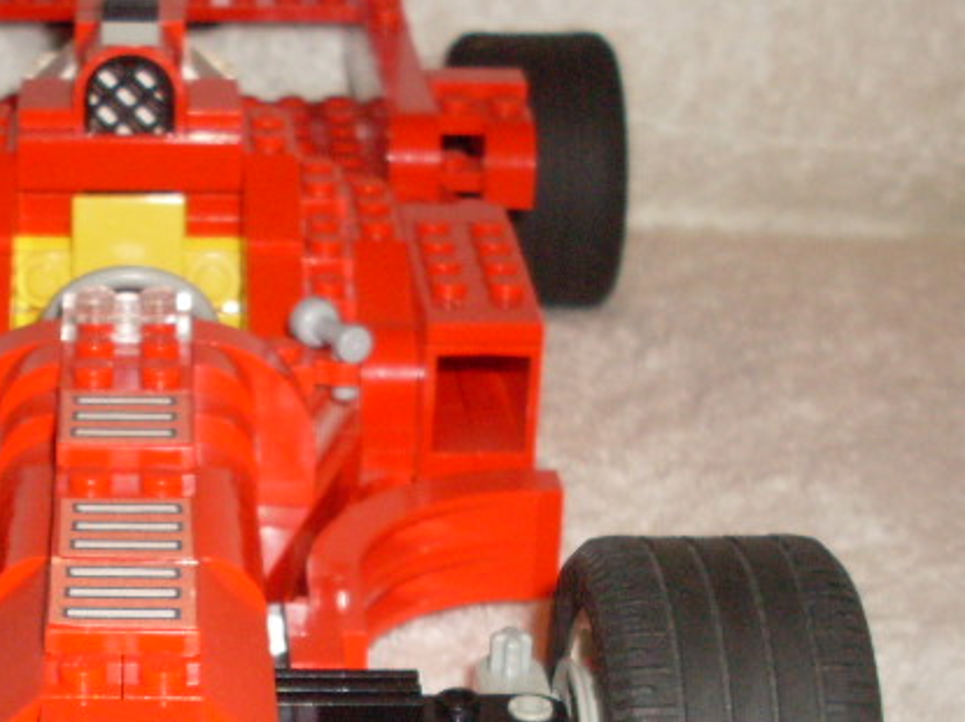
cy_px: 610
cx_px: 107
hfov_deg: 20.5
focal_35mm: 94
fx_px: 2619
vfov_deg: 15.6
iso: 100
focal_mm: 6.3
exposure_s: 1/45
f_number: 2.8
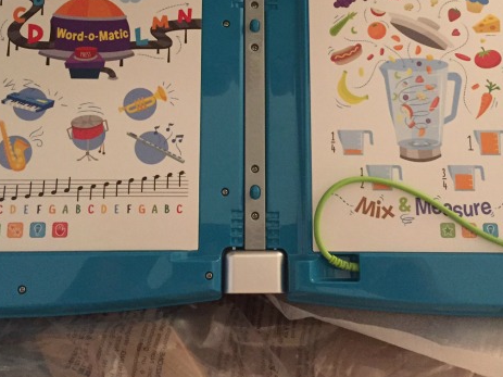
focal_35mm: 47
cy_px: 91
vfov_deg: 30.3
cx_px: 254
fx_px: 683
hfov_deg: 40.4
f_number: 2.2
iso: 400
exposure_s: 1/15
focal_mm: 4.15
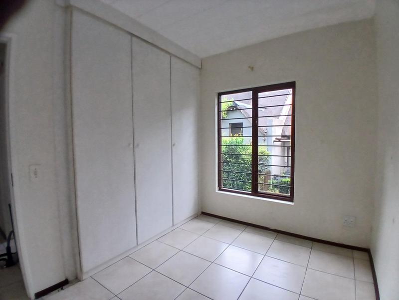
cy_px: 150
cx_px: 200
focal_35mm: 17
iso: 250
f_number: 2.2
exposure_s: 1/33.3
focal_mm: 1.4
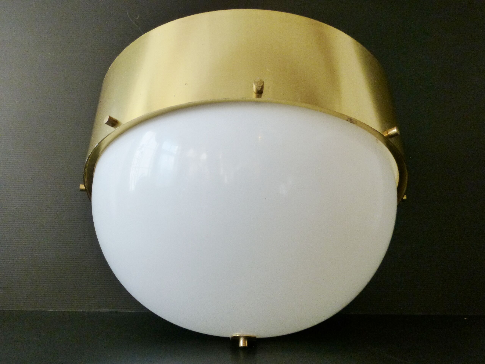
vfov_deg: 45.4
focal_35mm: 31
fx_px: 434
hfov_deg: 58.4
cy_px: 182
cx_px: 242
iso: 400
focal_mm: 5.4
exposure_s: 1/80
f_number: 3.6
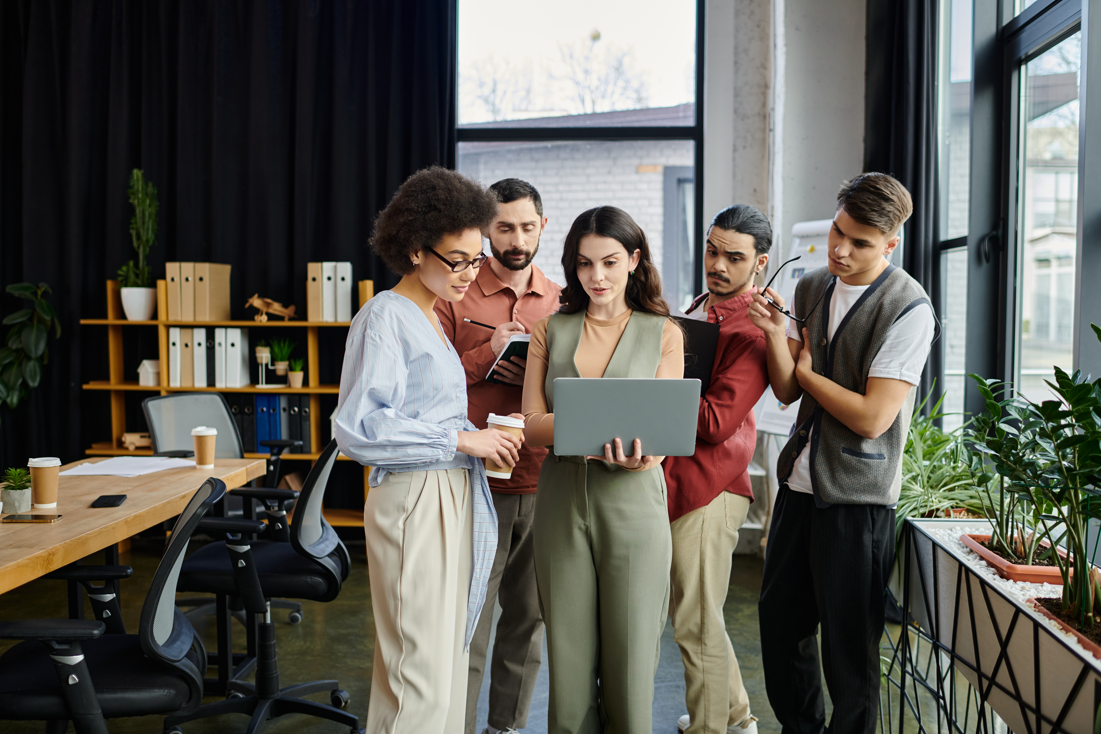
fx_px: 1070
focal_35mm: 35
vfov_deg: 37.9
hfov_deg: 54.4
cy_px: 367
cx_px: 550
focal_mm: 35
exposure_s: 1/200
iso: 250
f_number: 2.8
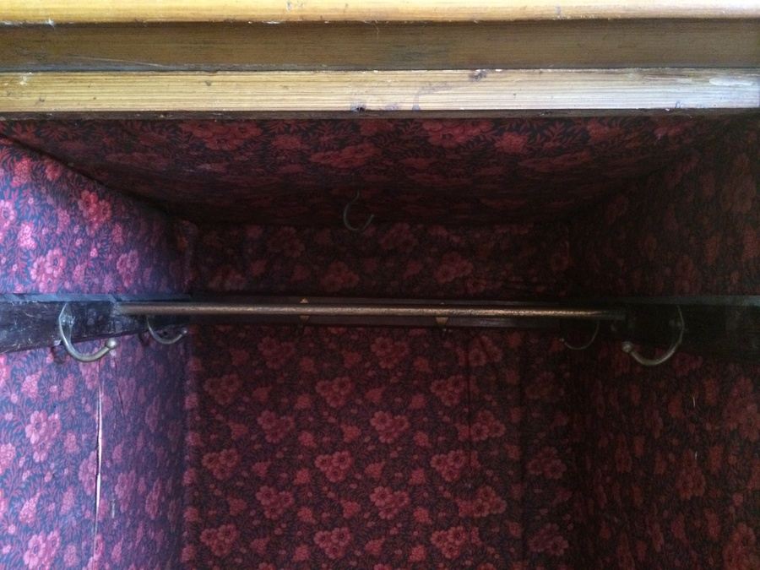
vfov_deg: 46.8
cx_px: 380
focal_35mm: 30
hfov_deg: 60.0
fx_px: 659
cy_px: 285
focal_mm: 4.12
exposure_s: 1/15
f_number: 2.2
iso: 500
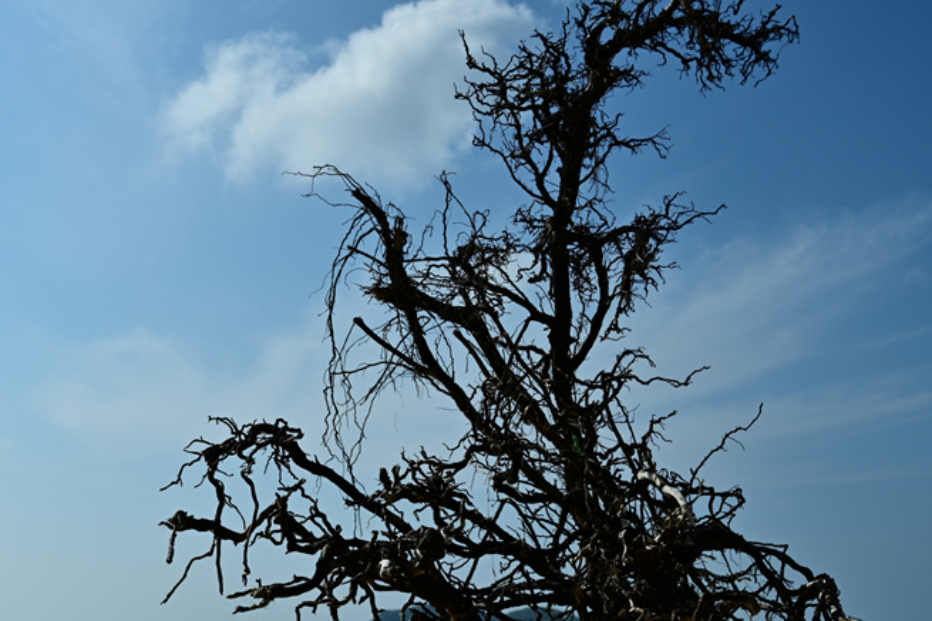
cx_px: 404
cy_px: 491
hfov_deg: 44.4
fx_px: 1138
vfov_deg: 29.8
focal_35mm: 44
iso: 100
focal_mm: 24
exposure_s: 1/1000
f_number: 8
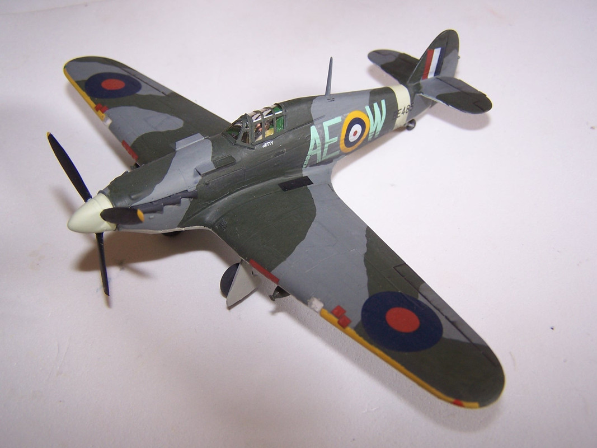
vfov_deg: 37.7
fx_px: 655
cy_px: 224
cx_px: 298
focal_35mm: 38
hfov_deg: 49.0
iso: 80
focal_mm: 6.3
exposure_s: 1/60
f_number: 2.8
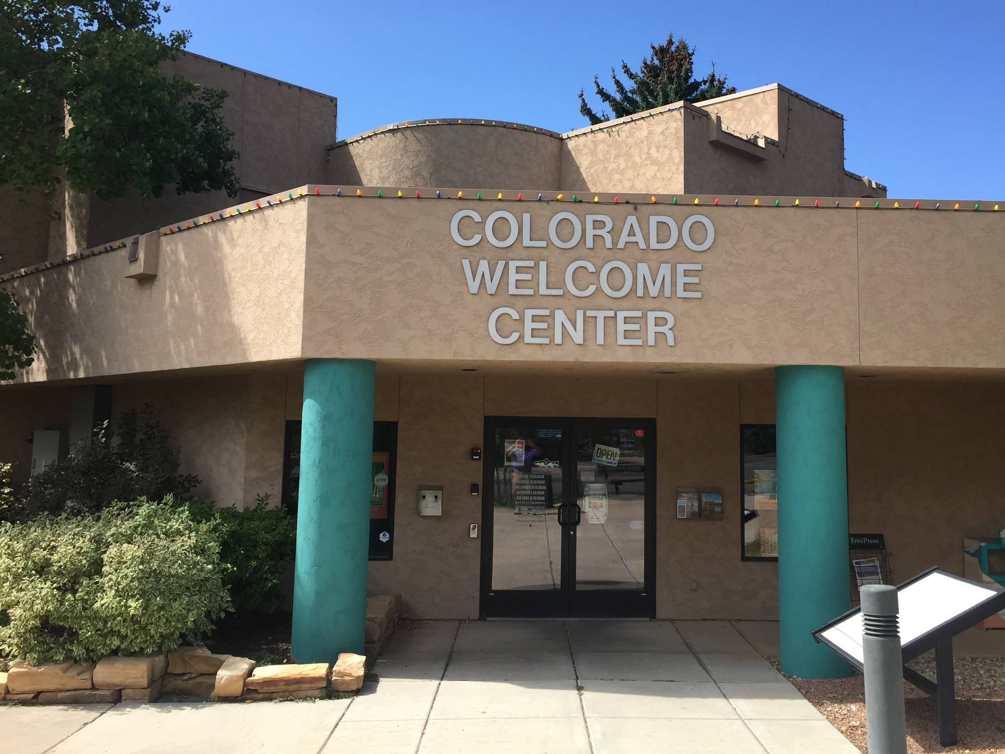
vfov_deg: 41.7
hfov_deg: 53.7
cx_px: 578
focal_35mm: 34
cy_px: 324
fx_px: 987
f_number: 2.2
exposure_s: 1/1099
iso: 32
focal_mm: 4.15
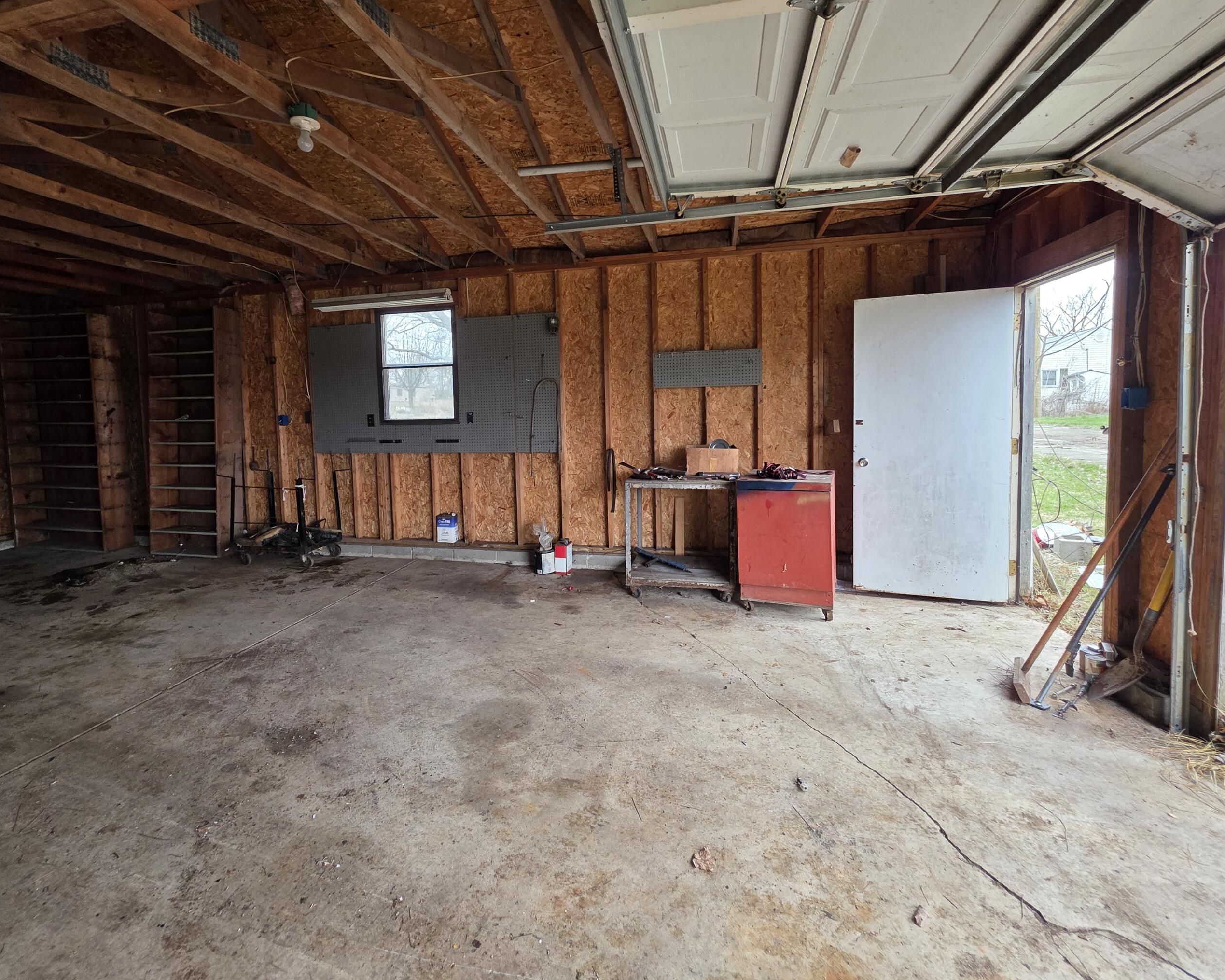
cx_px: 586
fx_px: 544
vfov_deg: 83.8
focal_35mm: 15
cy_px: 439
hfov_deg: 96.7
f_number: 1.9
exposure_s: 1/120
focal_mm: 2.2
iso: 100
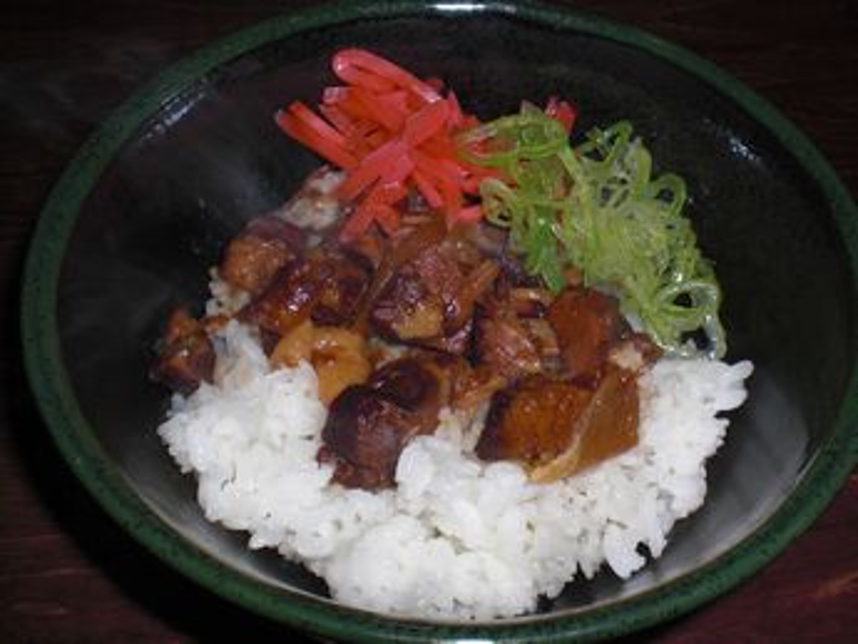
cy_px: 322
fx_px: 942
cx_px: 429
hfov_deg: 49.0
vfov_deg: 37.7
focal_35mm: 38
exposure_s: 1/60
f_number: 5.6
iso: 64
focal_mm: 6.3
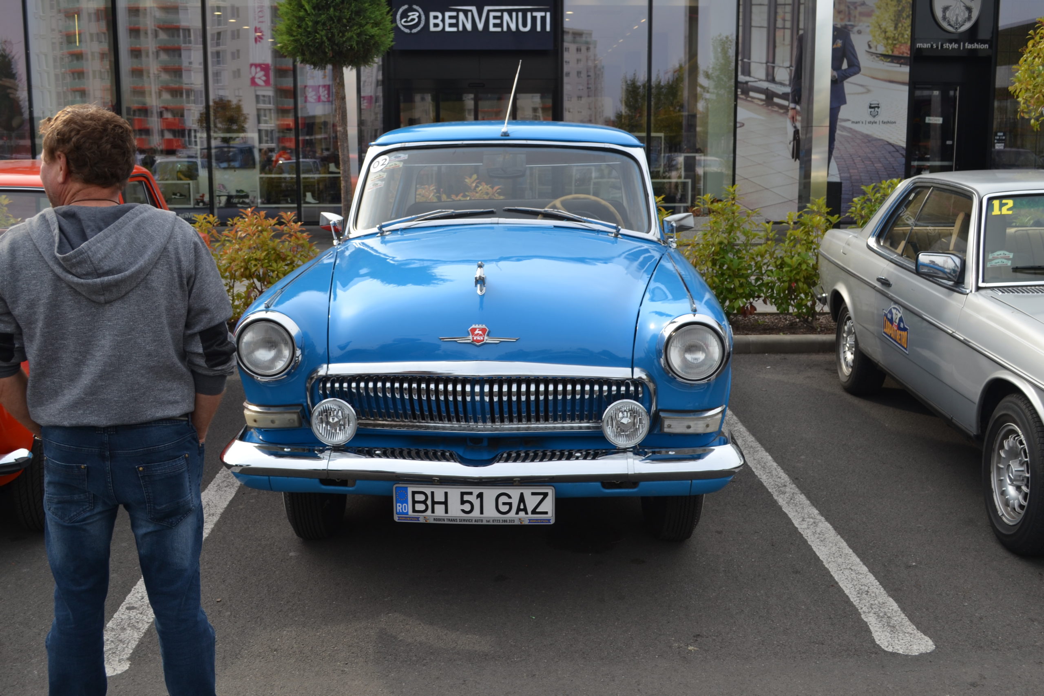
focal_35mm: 39
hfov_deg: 49.6
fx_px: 1131
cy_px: 348
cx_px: 522
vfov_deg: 34.2
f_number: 6.3
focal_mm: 26
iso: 100
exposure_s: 1/160
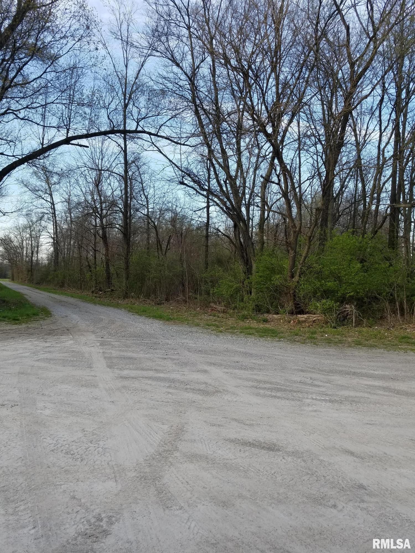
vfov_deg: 67.3
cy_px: 276
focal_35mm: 26
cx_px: 208
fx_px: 416
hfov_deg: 53.1
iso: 50
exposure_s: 1/558
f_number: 1.7
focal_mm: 4.2
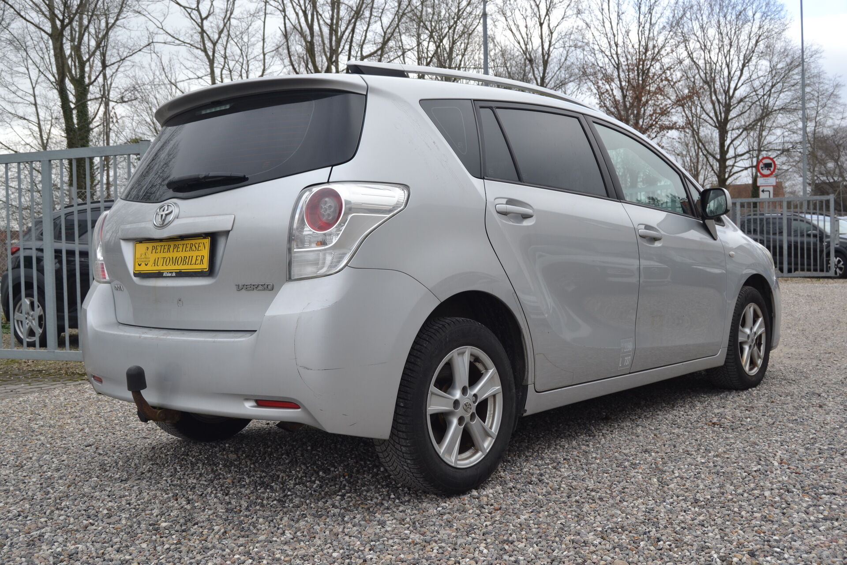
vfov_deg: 36.9
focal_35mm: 36
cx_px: 424
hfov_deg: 53.1
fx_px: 847
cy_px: 282
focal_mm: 24
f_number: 7.1
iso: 100
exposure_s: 1/200
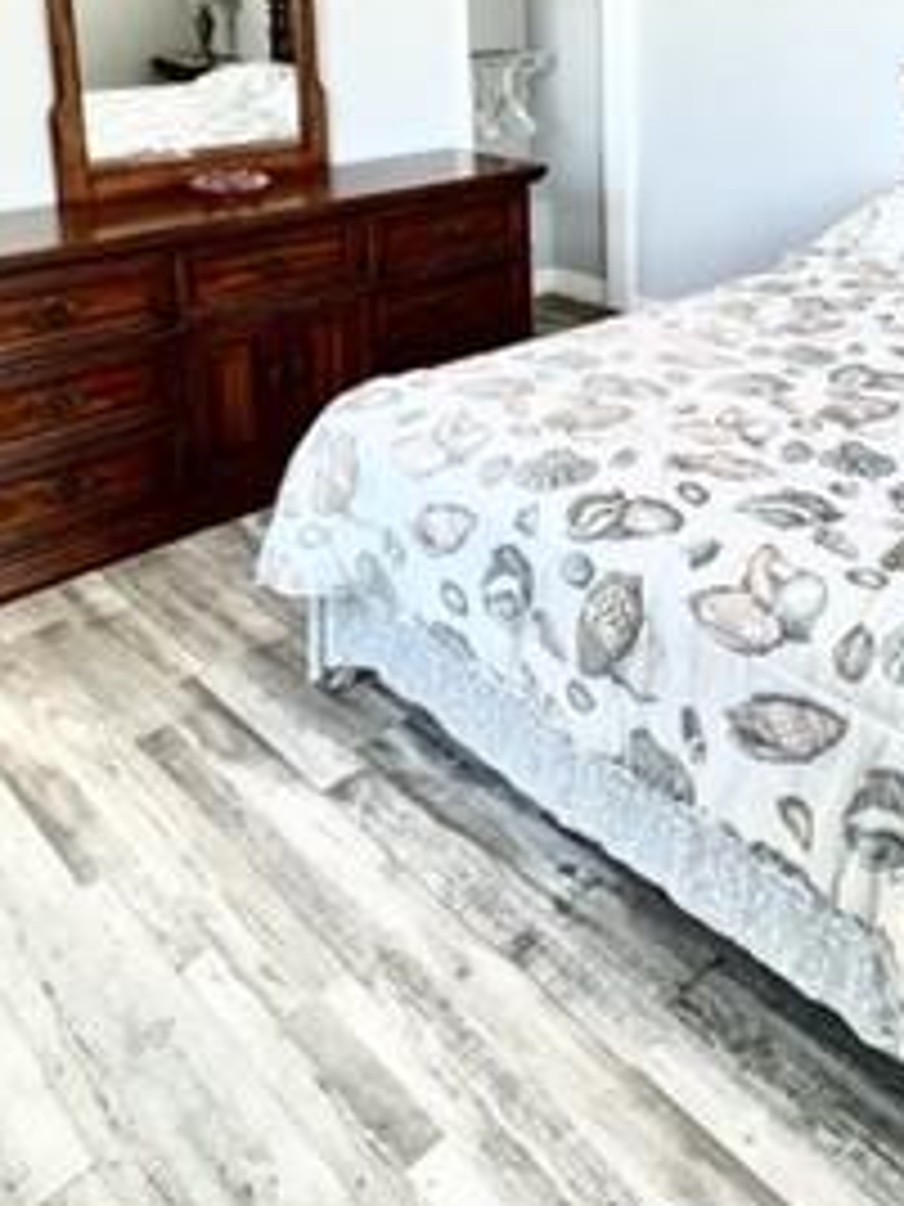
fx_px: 1079
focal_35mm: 31
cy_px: 189
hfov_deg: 43.5
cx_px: 715
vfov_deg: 53.2
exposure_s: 1/120
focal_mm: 1.57
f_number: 1.8
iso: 160
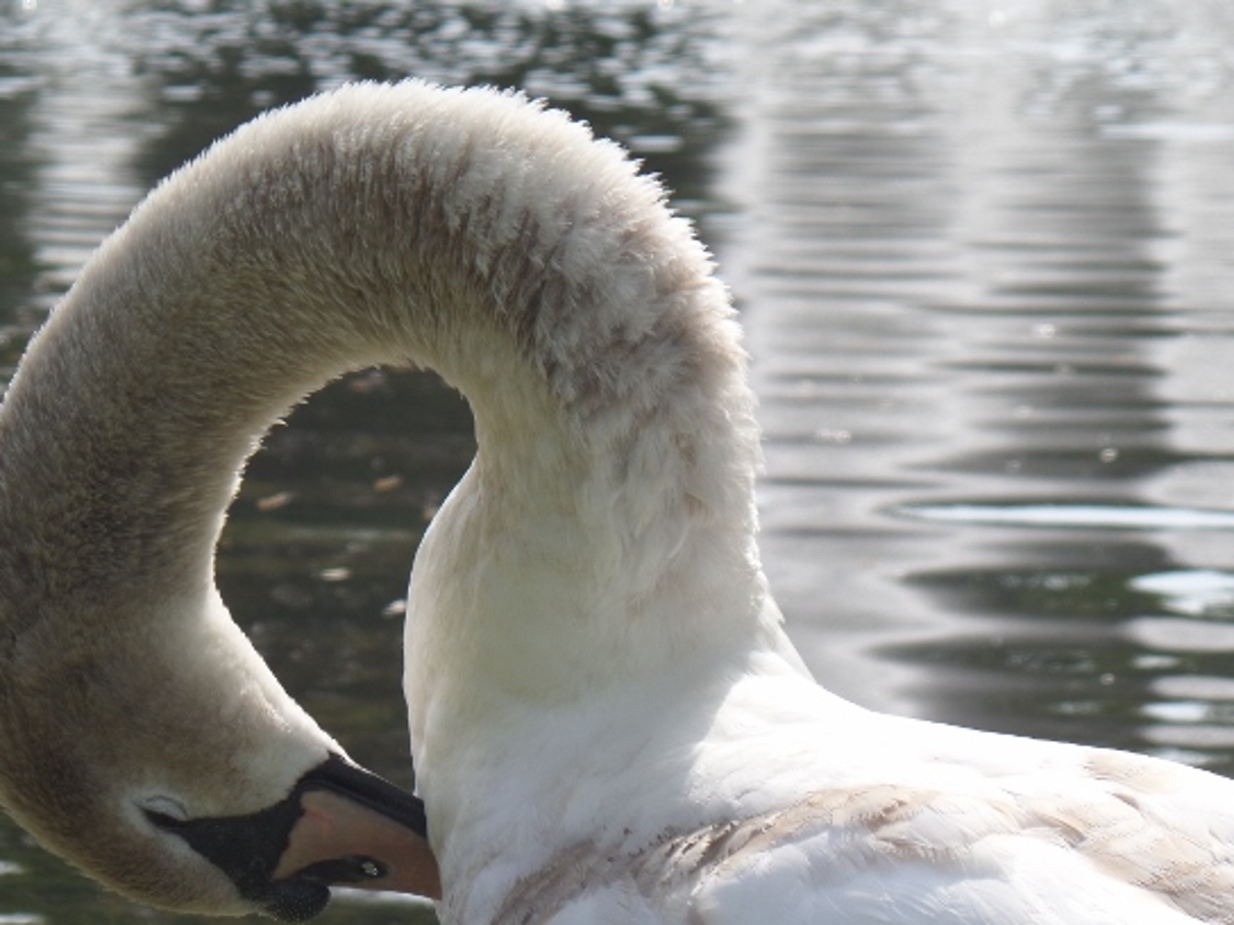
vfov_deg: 8.9
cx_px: 531
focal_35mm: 166
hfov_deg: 11.9
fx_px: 5918
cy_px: 503
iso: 100
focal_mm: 25.2
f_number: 4.2
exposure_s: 1/500
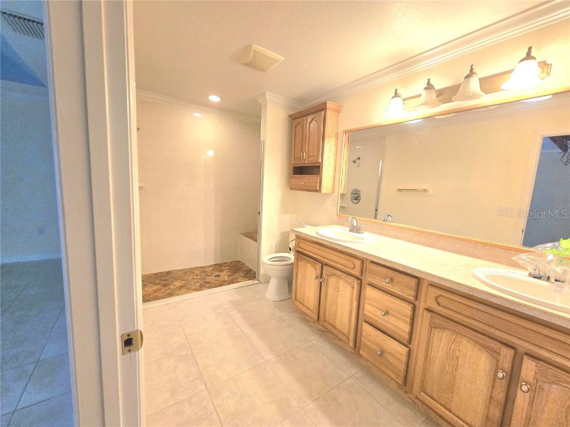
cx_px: 285
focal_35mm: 13
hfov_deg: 106.2
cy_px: 214
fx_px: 214
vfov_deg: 89.9
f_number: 2.2
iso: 250
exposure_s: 1/60.2
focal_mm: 2.2
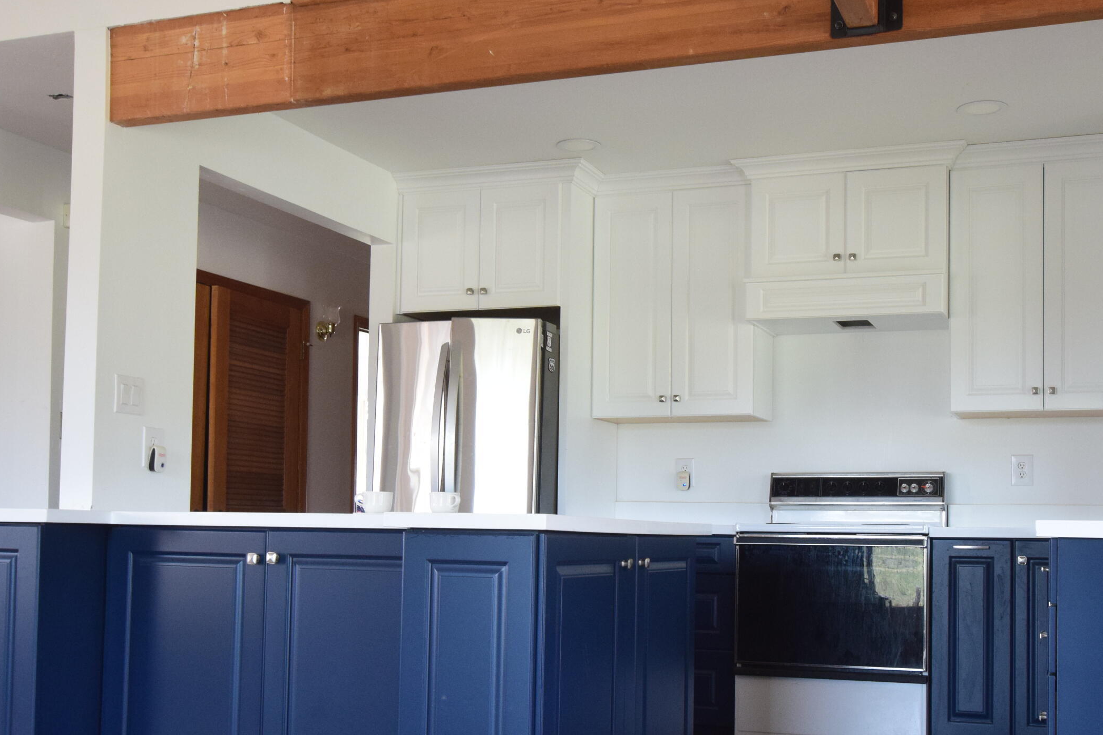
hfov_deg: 45.2
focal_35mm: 43
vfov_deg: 30.9
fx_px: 1317
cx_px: 658
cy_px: 491
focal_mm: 20
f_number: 8
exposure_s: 1/60
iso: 1400
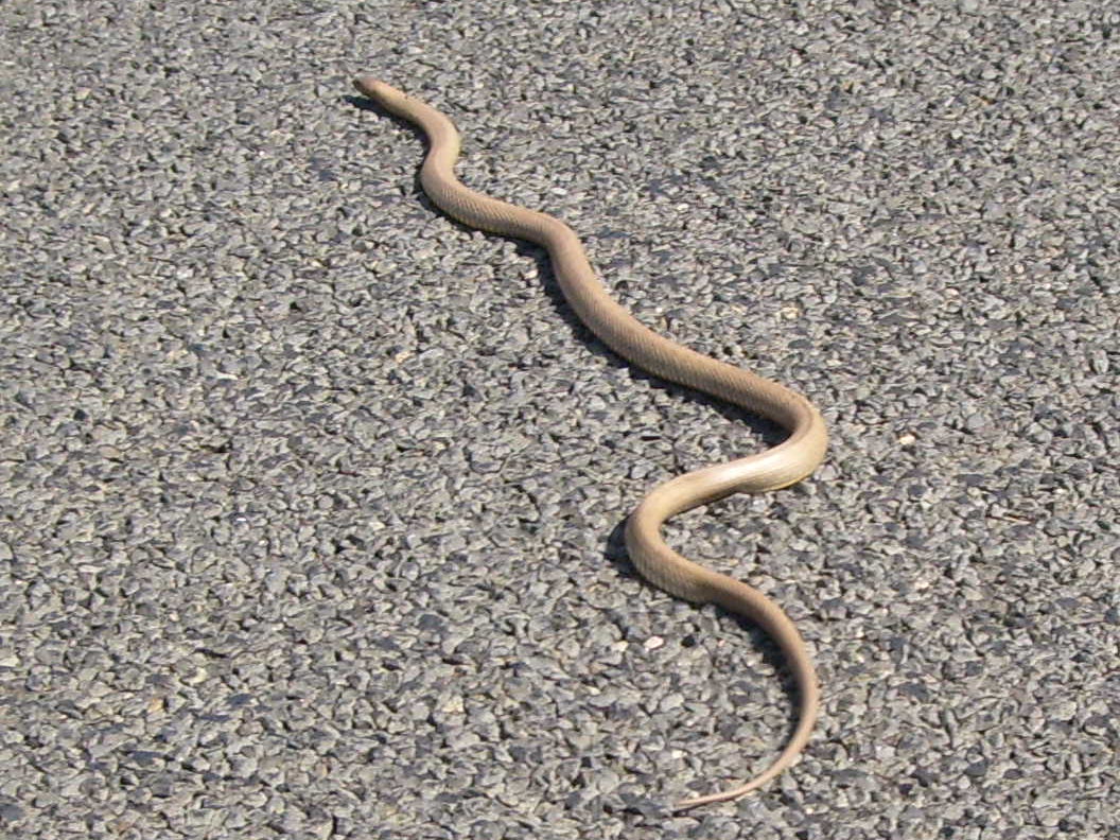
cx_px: 560
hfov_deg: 43.9
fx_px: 1391
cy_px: 420
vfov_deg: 33.6
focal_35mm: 43
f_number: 7.7
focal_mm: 7.2
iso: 80
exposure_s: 1/180
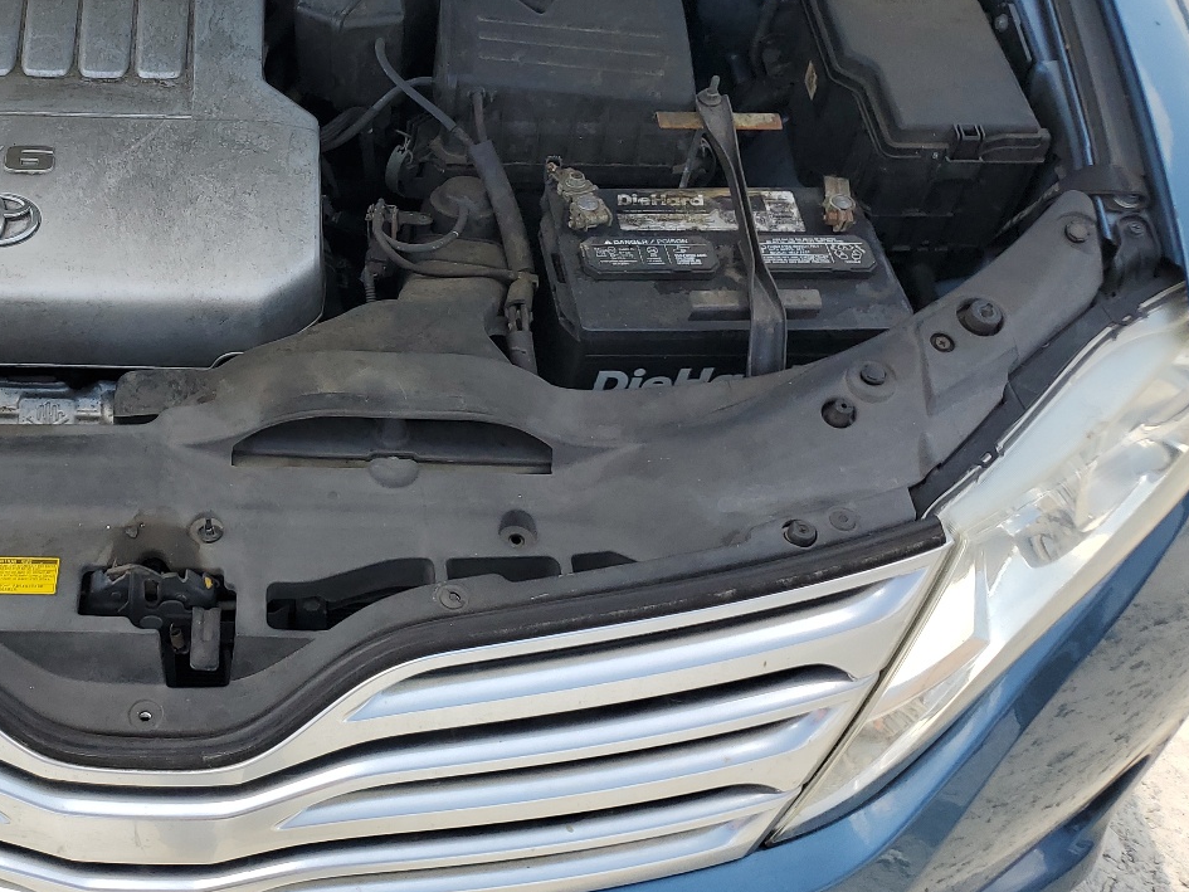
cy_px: 257
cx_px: 195
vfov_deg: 32.4
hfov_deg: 40.7
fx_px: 1512
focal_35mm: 44
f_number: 1.5
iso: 50
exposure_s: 1/1111
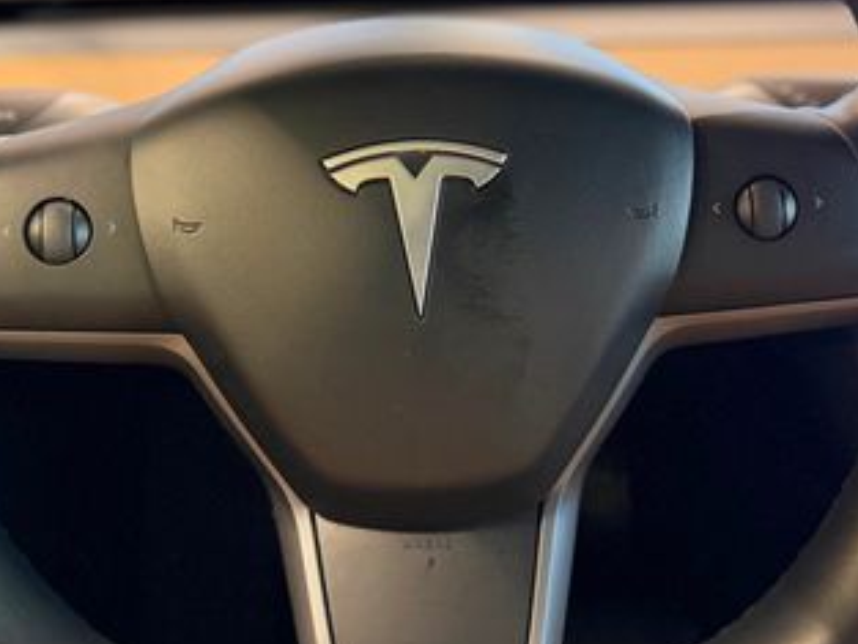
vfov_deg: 29.5
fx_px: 1215
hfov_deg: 38.9
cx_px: 469
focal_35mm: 49
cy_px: 225
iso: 400
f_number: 1.78
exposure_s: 1/60
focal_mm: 6.76
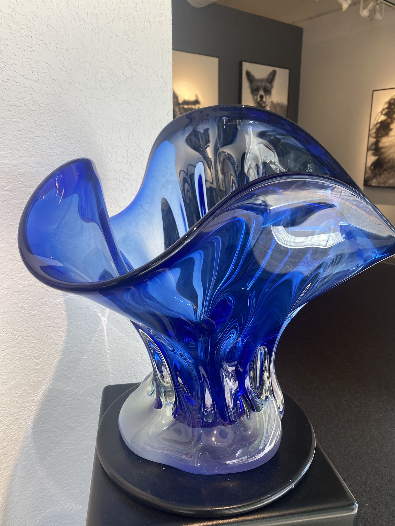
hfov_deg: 53.1
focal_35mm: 26
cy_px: 263
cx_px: 198
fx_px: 396
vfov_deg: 67.3
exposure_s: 1/120
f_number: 1.8
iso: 40
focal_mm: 4.25
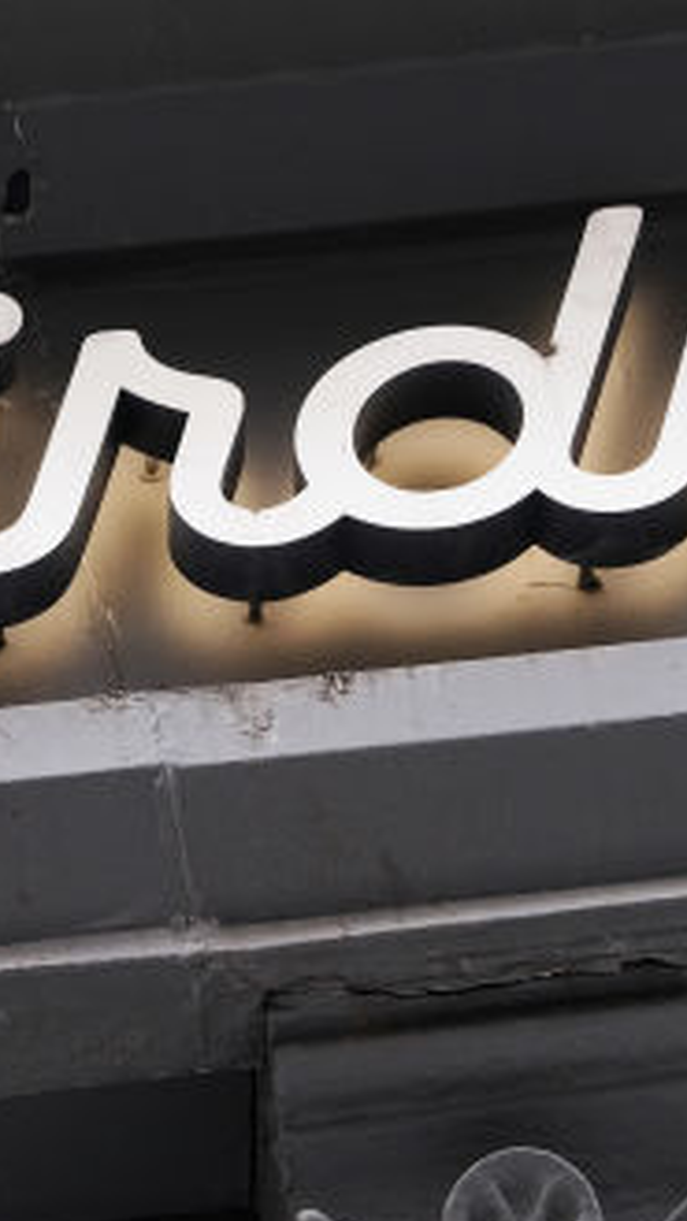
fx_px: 8779
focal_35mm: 271
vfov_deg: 7.9
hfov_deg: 4.5
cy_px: 967
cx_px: -48
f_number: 4
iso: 320
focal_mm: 55
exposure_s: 1/80
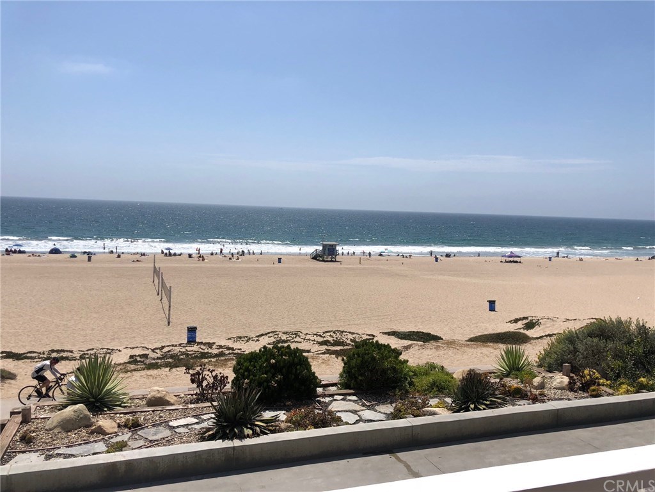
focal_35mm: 28
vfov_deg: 49.7
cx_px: 328
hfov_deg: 63.4
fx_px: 530
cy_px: 246
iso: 25
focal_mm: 4
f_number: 1.8
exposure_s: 1/4367
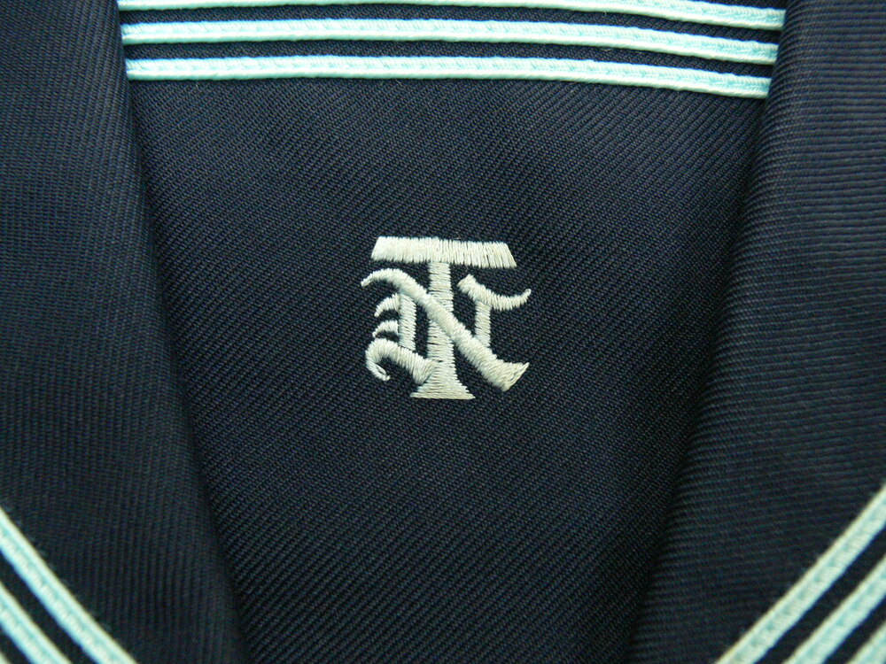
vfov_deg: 36.0
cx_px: 443
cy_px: 332
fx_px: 1024
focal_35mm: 40
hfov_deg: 46.8
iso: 200
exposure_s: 1/13
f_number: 2.8
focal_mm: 8.3
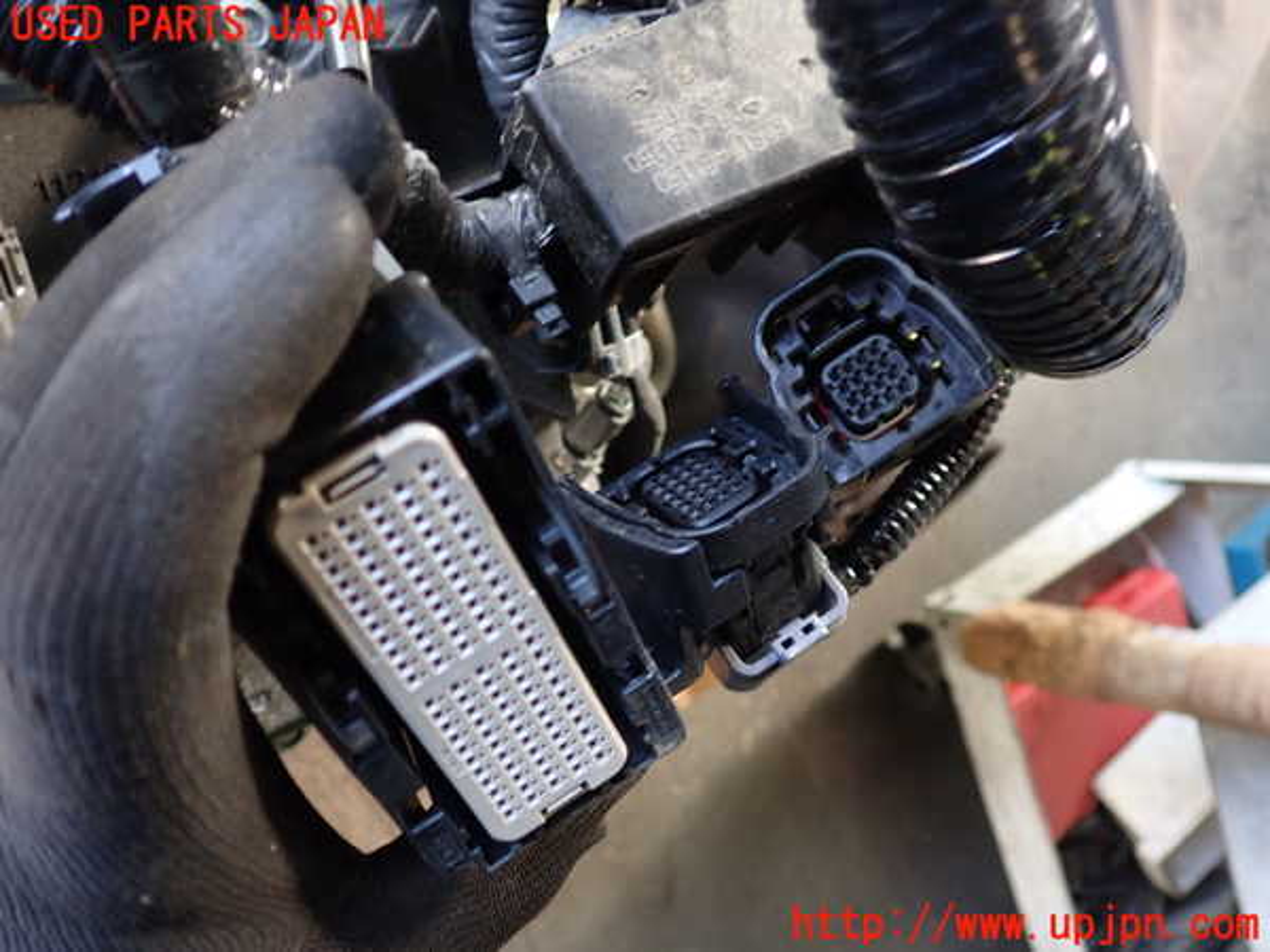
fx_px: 1101
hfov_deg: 60.0
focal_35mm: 30
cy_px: 476
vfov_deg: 46.8
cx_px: 635
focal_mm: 5.4
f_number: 2.3
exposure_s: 1/30
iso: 200
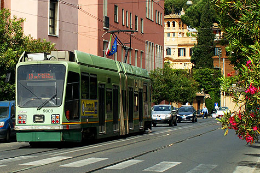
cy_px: 77
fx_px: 817
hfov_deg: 17.8
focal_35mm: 113
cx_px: 33
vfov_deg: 12.1
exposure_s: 1/400
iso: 200
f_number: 8
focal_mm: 35
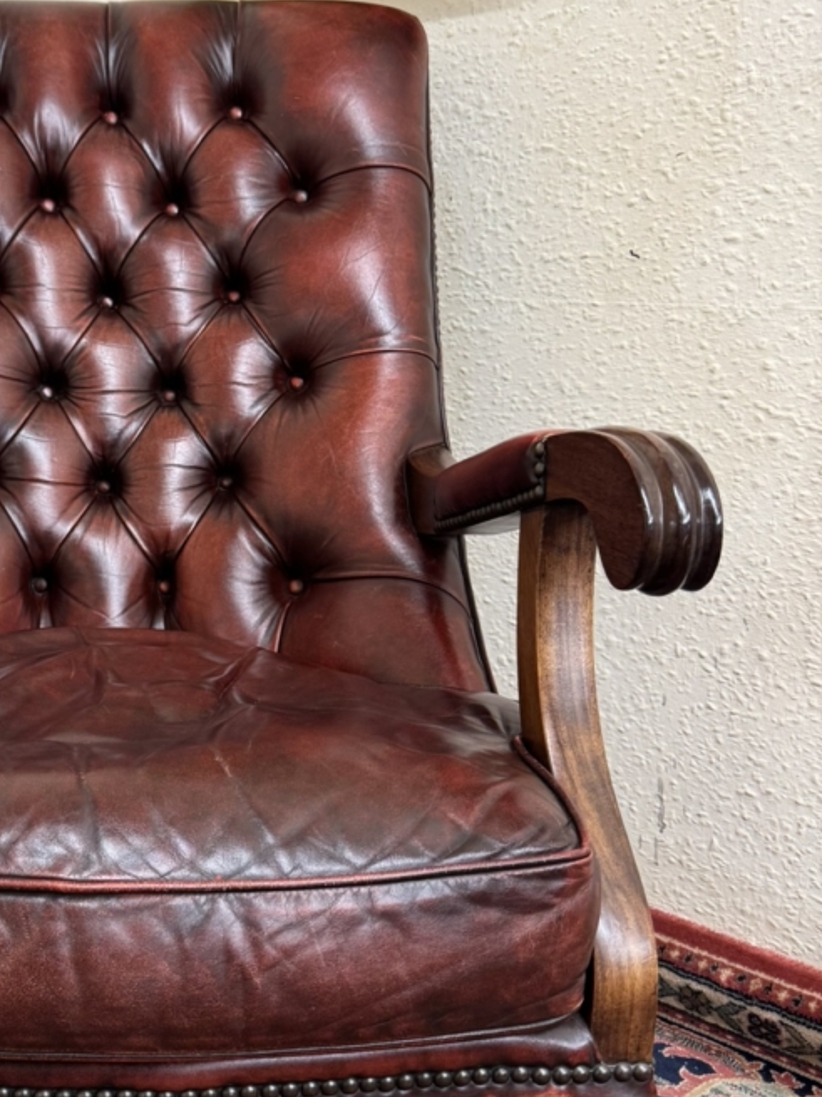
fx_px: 1394
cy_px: 638
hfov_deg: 31.2
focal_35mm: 44
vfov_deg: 42.8
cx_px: 72
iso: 200
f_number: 1.78
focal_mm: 6.76
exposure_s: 1/50
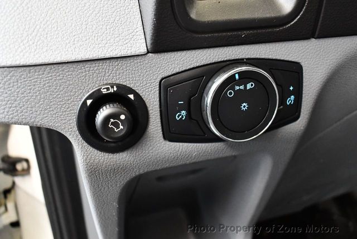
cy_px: 120
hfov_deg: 53.1
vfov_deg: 37.0
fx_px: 358
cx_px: 178
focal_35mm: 36
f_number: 3.5
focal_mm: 18
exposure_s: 1/60
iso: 3600
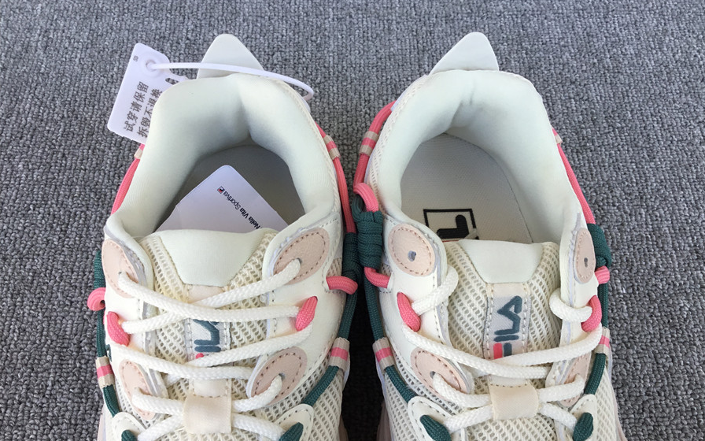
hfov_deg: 58.1
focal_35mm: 33
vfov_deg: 38.3
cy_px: 238
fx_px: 634
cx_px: 353
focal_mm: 3.3
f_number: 2.4
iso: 25
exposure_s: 1/213
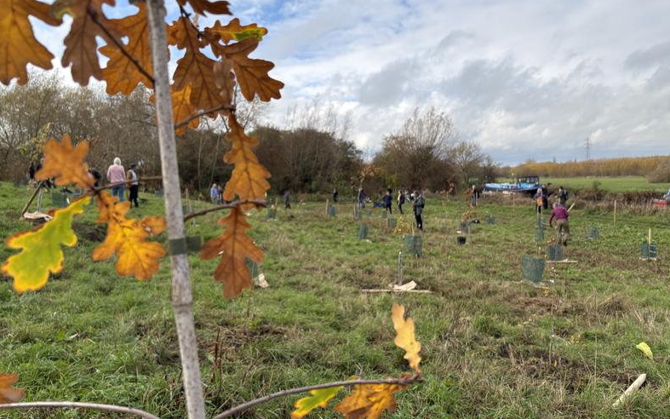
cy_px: 211
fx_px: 511
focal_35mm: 28
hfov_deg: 66.5
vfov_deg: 44.5
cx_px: 339
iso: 50
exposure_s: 1/1848
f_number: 1.6
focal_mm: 5.96
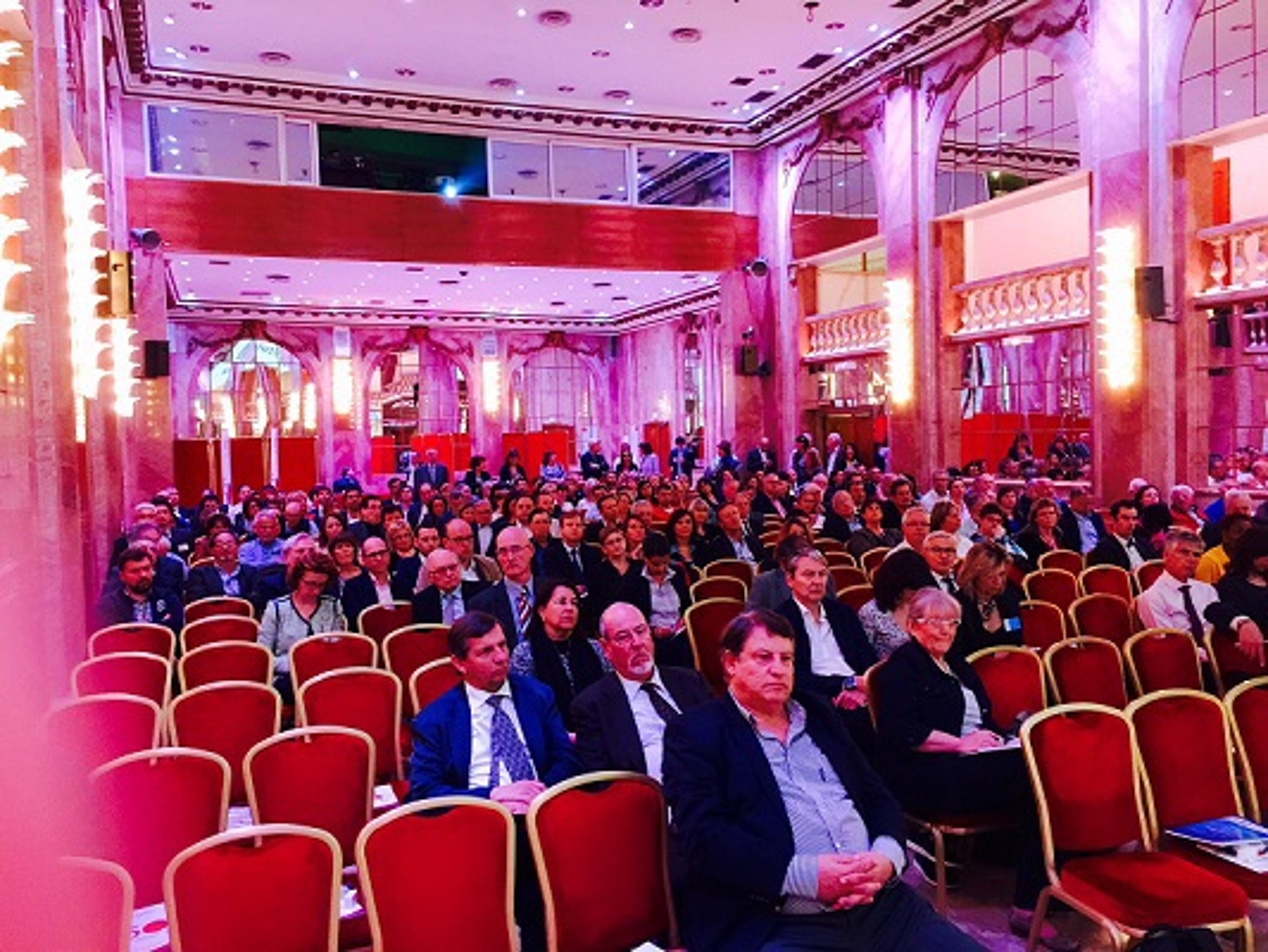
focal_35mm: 29
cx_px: 634
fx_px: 1063
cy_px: 476
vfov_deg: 48.2
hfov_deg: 61.6
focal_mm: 4.15
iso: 100
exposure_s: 1/10
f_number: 2.2
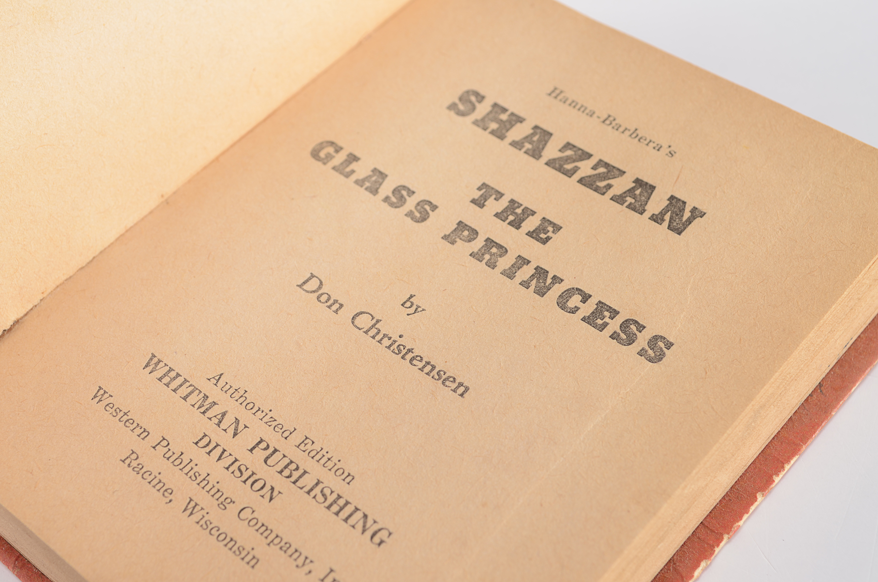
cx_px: 439
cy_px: 291
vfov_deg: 22.5
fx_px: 1460
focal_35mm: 60
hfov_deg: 33.5
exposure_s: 1/80
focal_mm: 40
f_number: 9
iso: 100
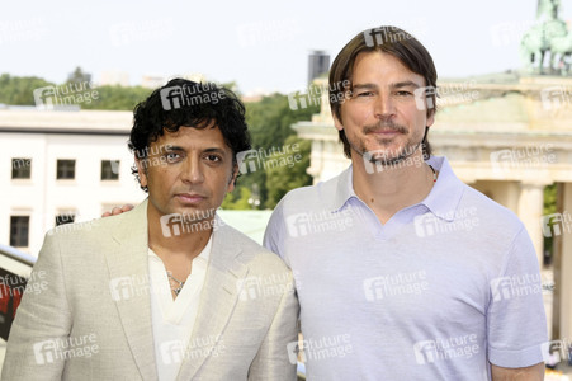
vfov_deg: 13.4
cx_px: 286
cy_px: 190
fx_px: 1619
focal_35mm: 102
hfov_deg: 20.0
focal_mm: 102
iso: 320
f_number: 11
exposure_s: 1/200
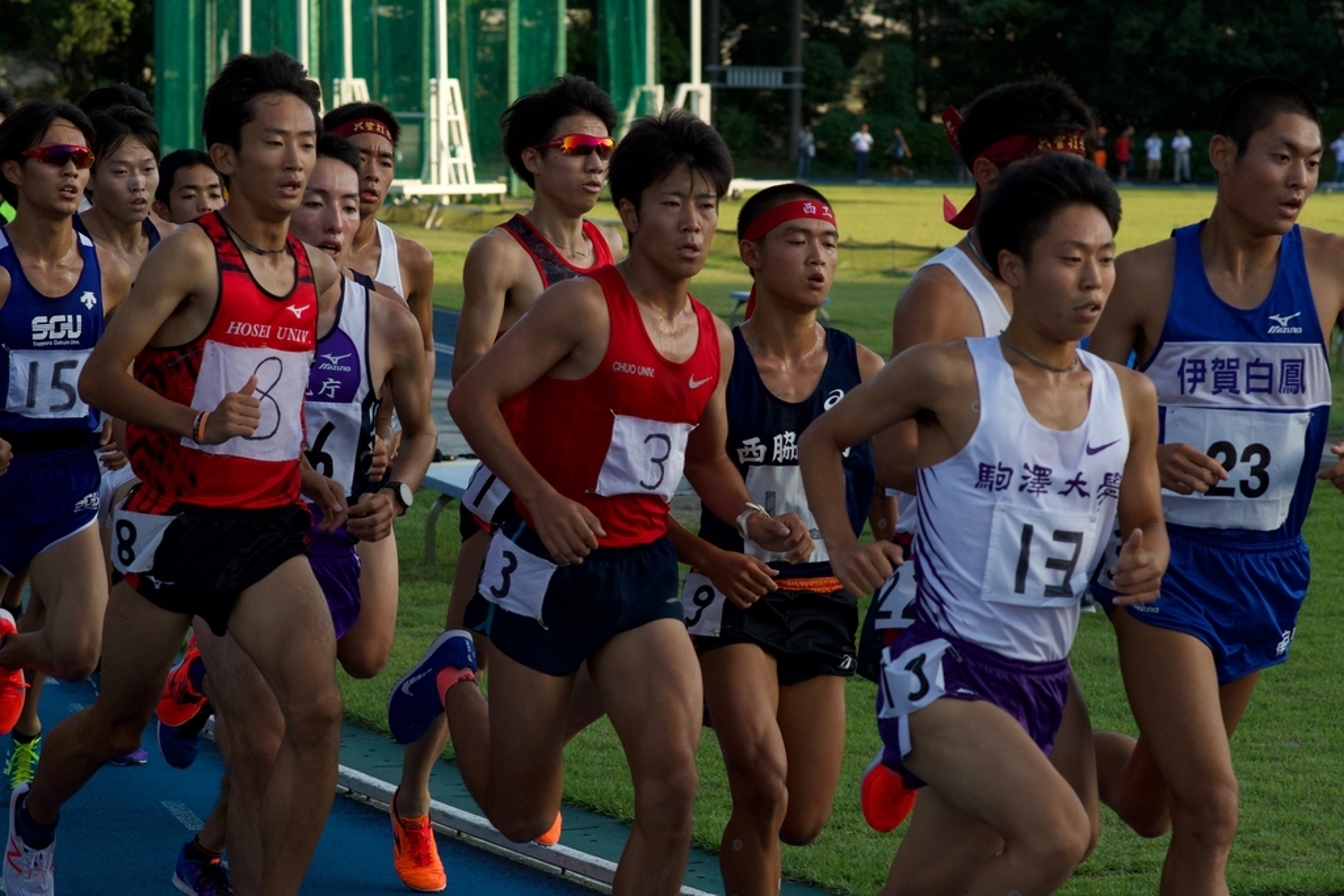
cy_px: 448
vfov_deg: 10.8
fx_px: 4760
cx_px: 672
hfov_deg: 16.1
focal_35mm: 128
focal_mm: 85
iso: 640
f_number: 6.3
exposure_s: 1/1250
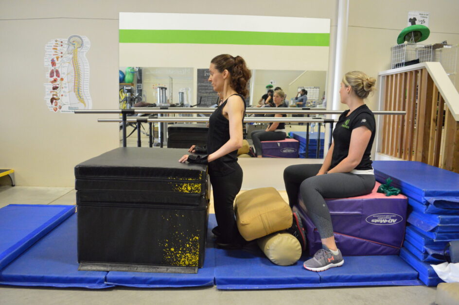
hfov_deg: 67.4
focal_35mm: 27
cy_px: 152
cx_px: 230
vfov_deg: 47.9
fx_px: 344
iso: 3200
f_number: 3.5
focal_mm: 18
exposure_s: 1/125
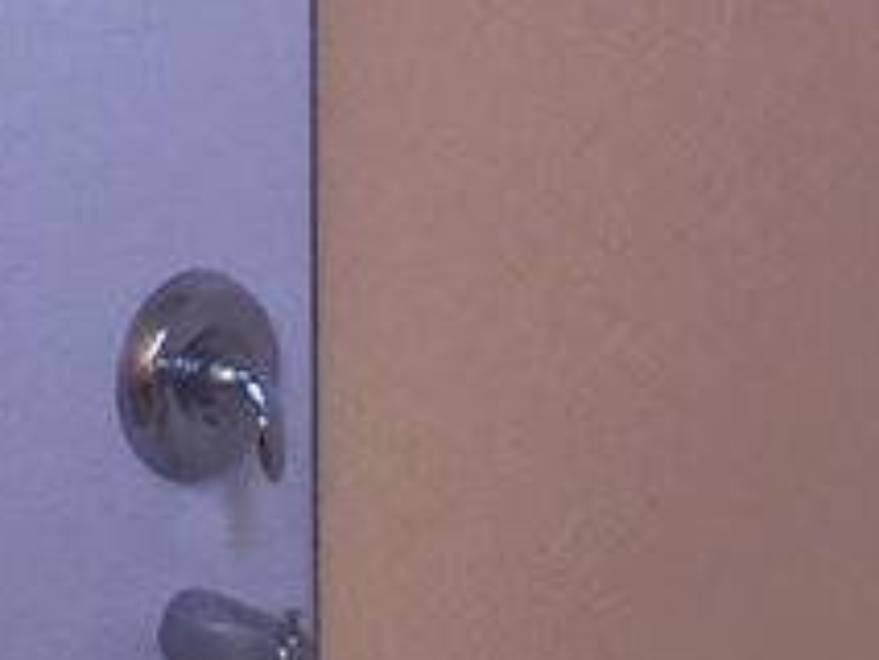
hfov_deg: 8.9
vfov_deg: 6.6
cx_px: 367
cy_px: -421
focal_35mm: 222
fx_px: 5640
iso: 32
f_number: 2.2
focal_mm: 4.15
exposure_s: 1/30
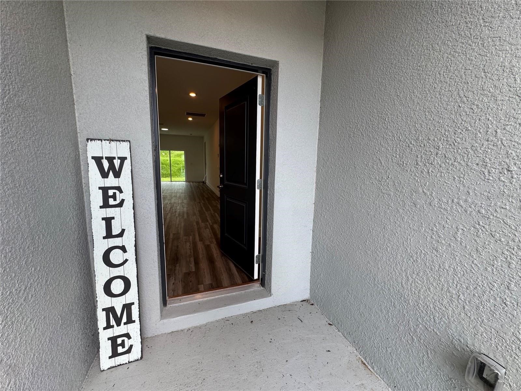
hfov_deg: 102.1
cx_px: 260
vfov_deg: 85.7
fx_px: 211
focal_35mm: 14
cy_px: 196
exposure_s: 1/120
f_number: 2.2
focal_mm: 2.22
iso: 50
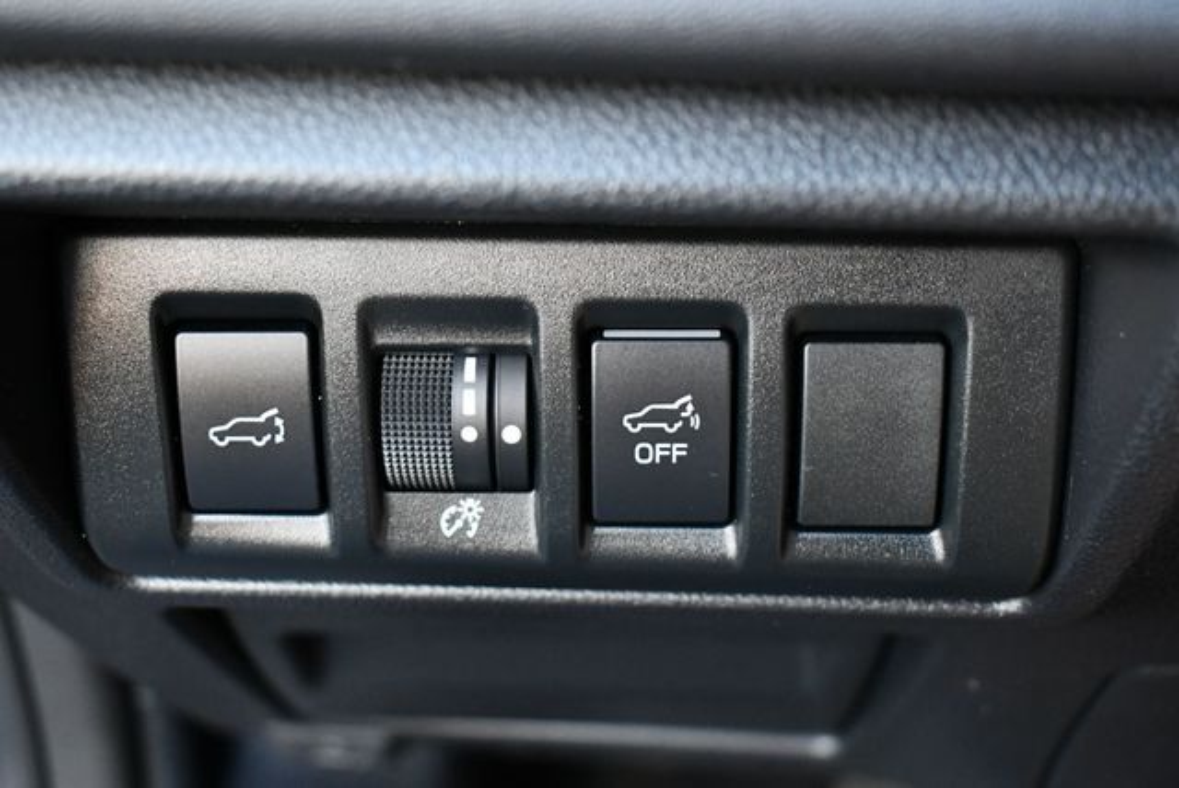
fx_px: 1967
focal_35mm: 60
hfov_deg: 33.4
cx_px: 590
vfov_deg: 22.7
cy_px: 394
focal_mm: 30
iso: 2000
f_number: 4.2
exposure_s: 1/125
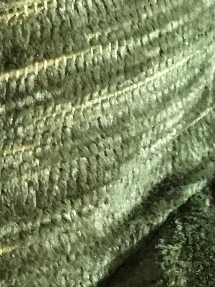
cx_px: 130
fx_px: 1134
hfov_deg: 10.8
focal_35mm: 137
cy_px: 212
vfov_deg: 14.3
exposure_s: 1/17
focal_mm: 4.15
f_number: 2.2
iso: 250
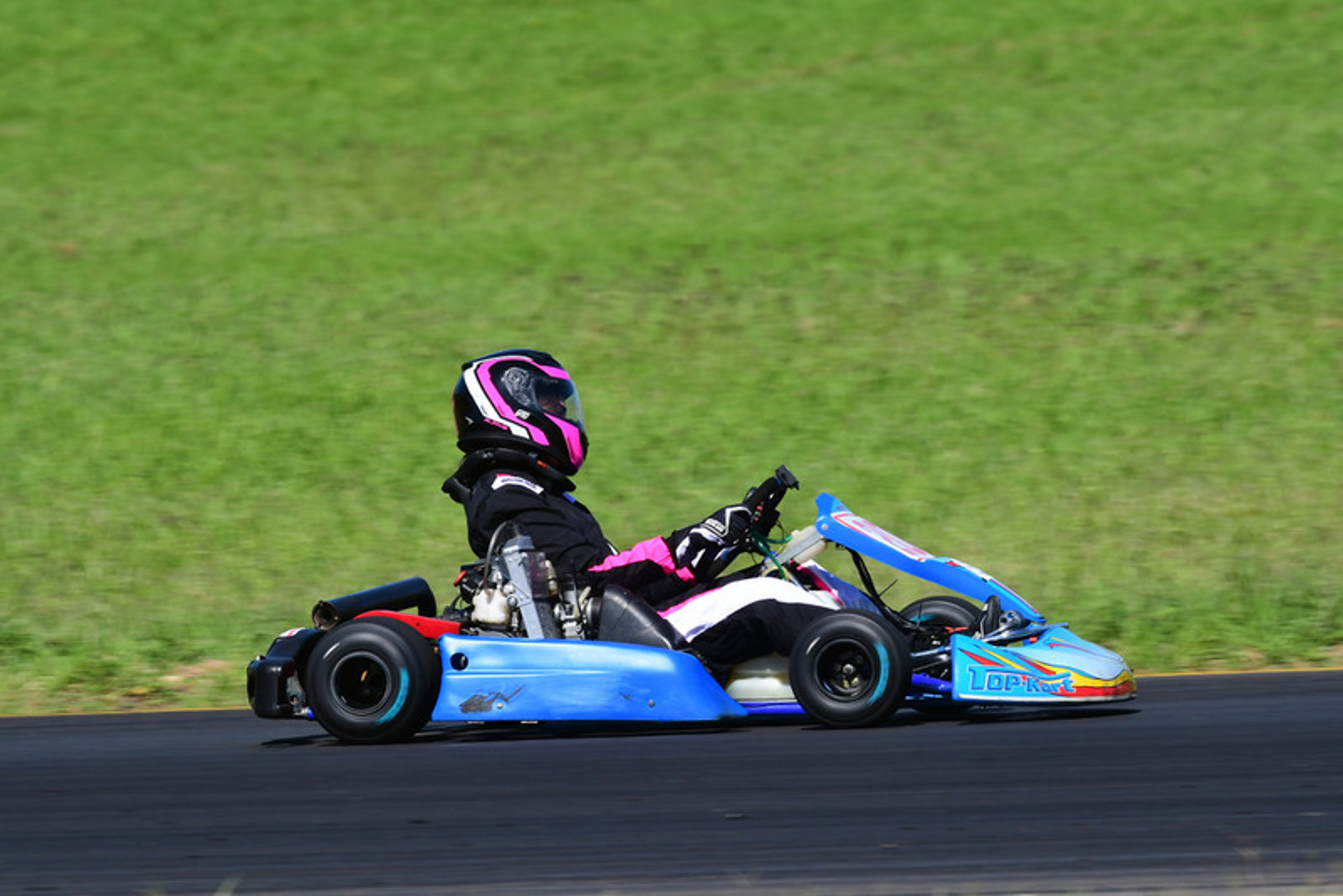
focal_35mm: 510
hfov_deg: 4.0
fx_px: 19032
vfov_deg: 2.7
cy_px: 448
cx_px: 672
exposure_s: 1/640
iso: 400
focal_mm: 340
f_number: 11
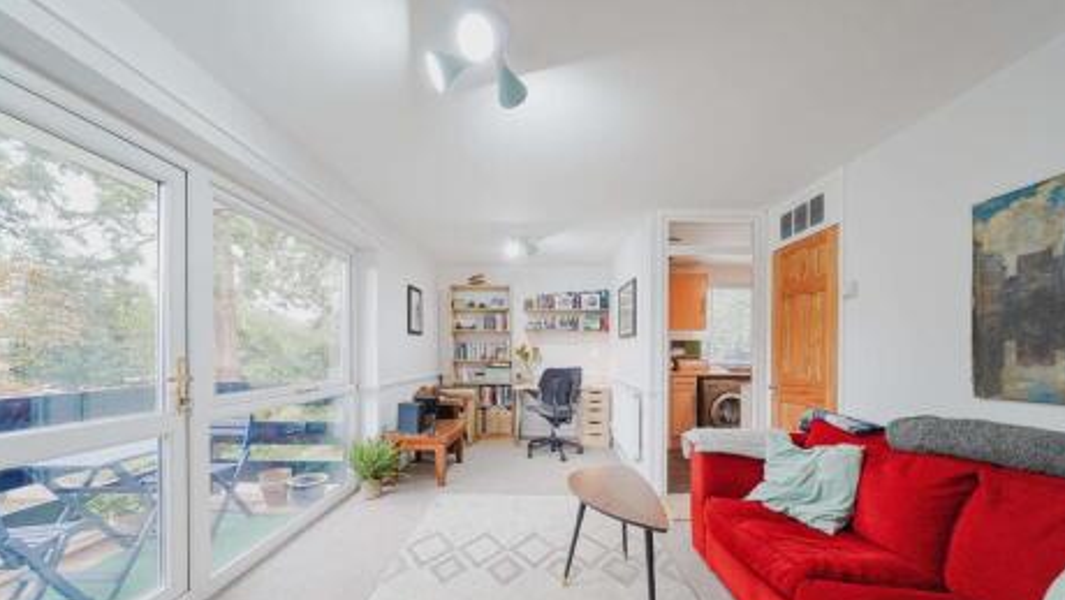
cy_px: 363
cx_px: 542
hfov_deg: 110.8
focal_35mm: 13
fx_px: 367
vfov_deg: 77.5
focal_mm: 12
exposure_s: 1/45
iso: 500
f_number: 4.5
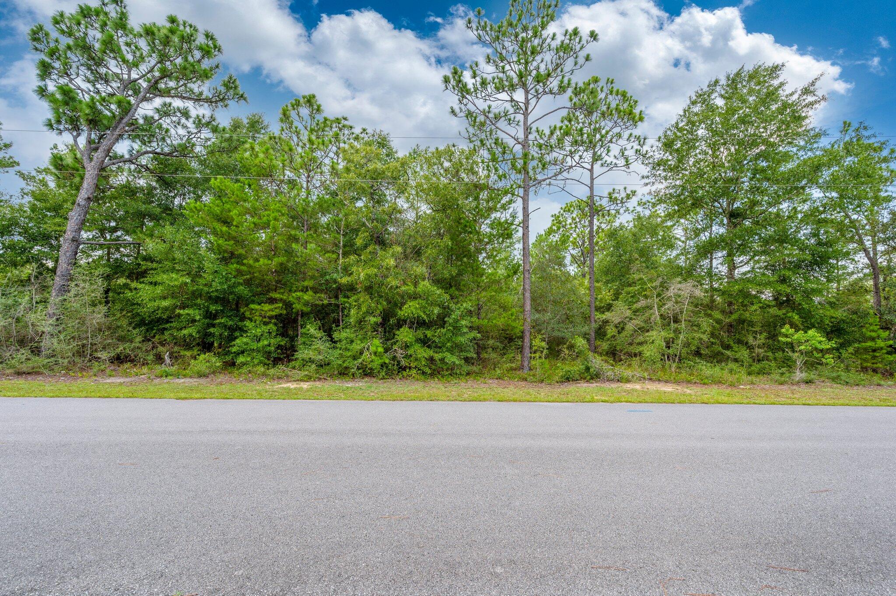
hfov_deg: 104.3
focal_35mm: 14
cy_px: 298
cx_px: 448
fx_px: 348
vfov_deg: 81.1
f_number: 9
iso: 100
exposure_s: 1/80
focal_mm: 14
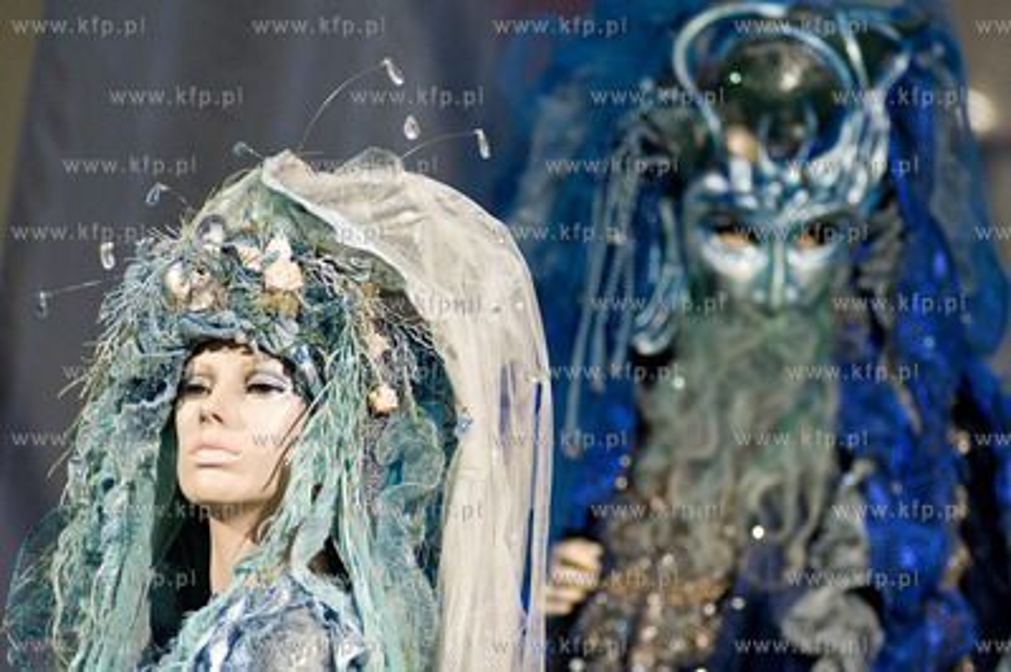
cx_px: 506
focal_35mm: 188
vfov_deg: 7.3
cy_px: 336
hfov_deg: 11.0
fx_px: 5261
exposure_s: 1/320
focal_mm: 125
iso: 1600
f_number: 3.2
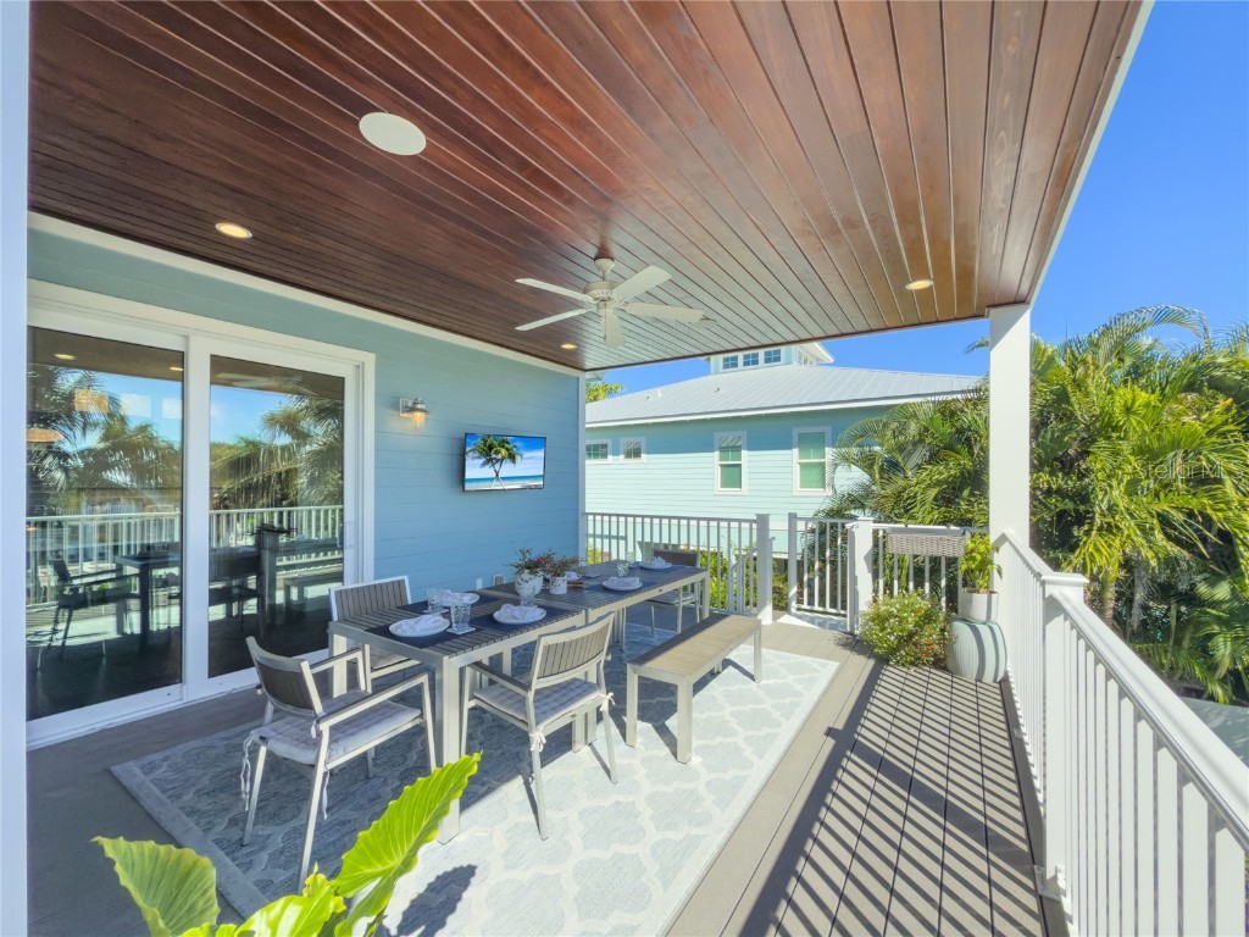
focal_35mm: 14
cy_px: 468
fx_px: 505
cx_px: 624
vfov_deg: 85.7
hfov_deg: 102.1
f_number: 2.2
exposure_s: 1/720
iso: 16
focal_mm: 2.22
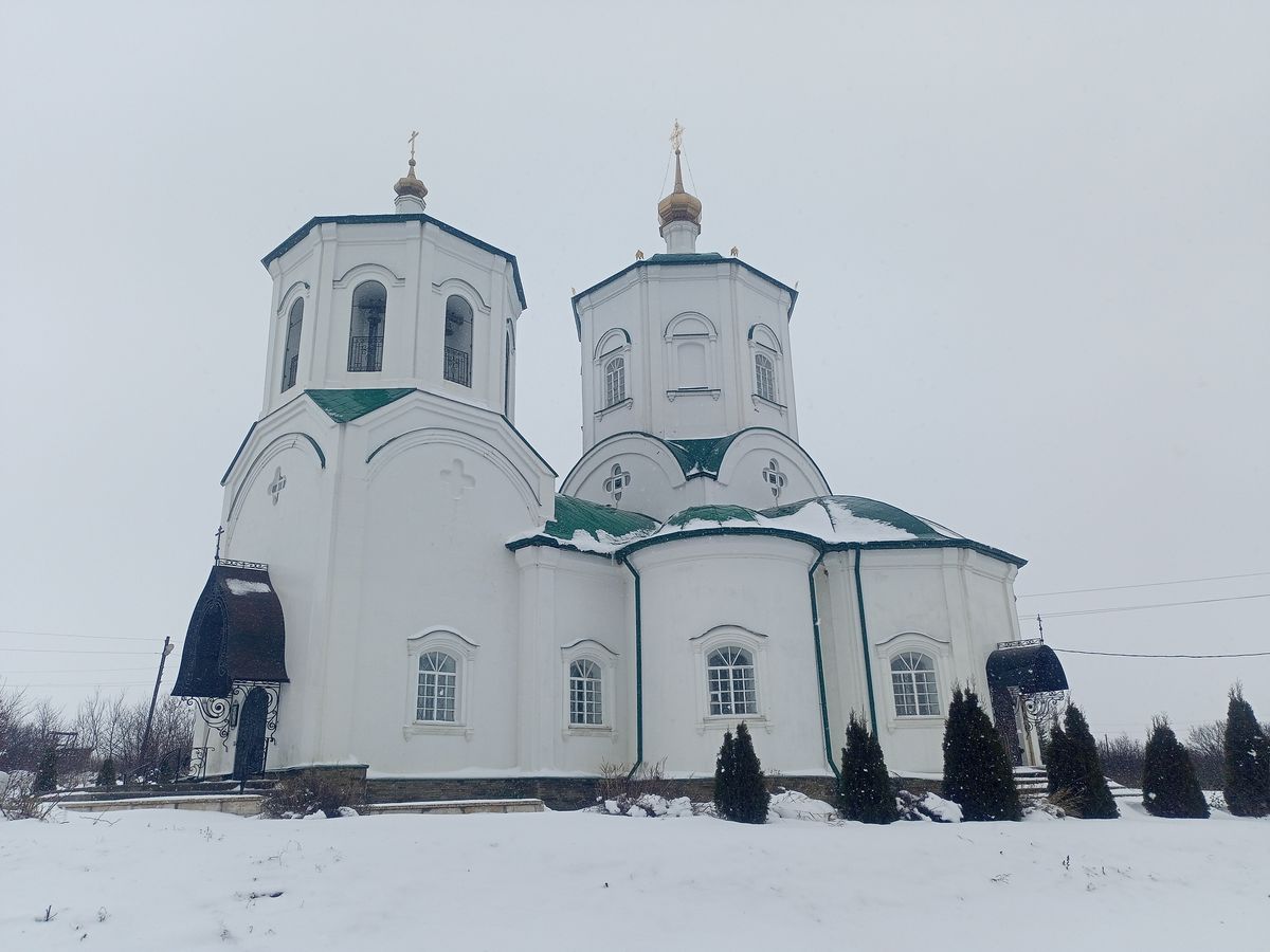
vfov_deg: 49.7
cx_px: 635
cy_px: 476
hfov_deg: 63.4
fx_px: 1027
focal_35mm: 28
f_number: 1.8
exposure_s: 1/1239
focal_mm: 4.69
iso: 112
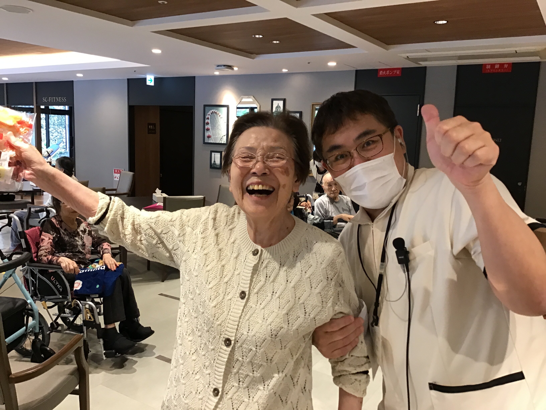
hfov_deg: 58.4
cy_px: 205
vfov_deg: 45.4
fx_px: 489
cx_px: 273
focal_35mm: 31
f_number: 2.4
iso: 100
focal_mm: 3.3
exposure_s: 1/30
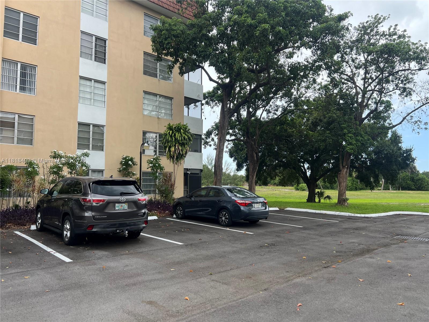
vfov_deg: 53.1
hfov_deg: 67.3
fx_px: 322
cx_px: 214
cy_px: 161
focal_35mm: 26
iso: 50
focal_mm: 5.7
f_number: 1.5
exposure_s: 1/575
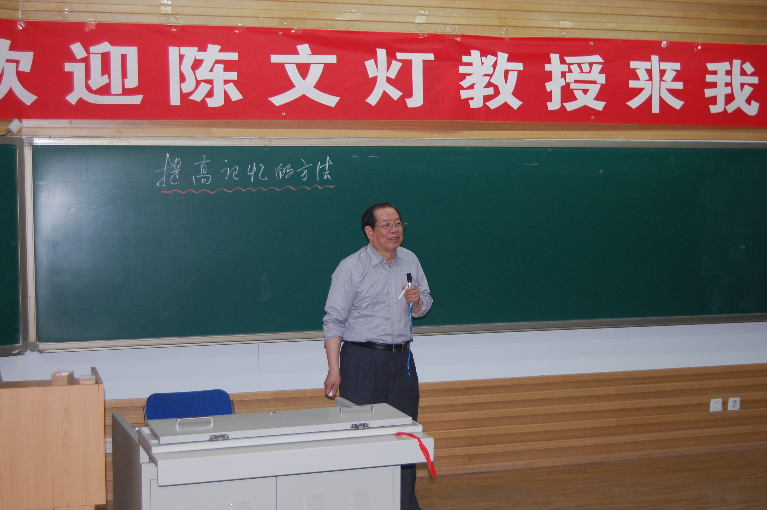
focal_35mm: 57
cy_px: 255
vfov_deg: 23.7
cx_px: 384
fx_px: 1213
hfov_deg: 35.1
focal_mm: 38
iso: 400
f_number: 4.8
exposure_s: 1/60
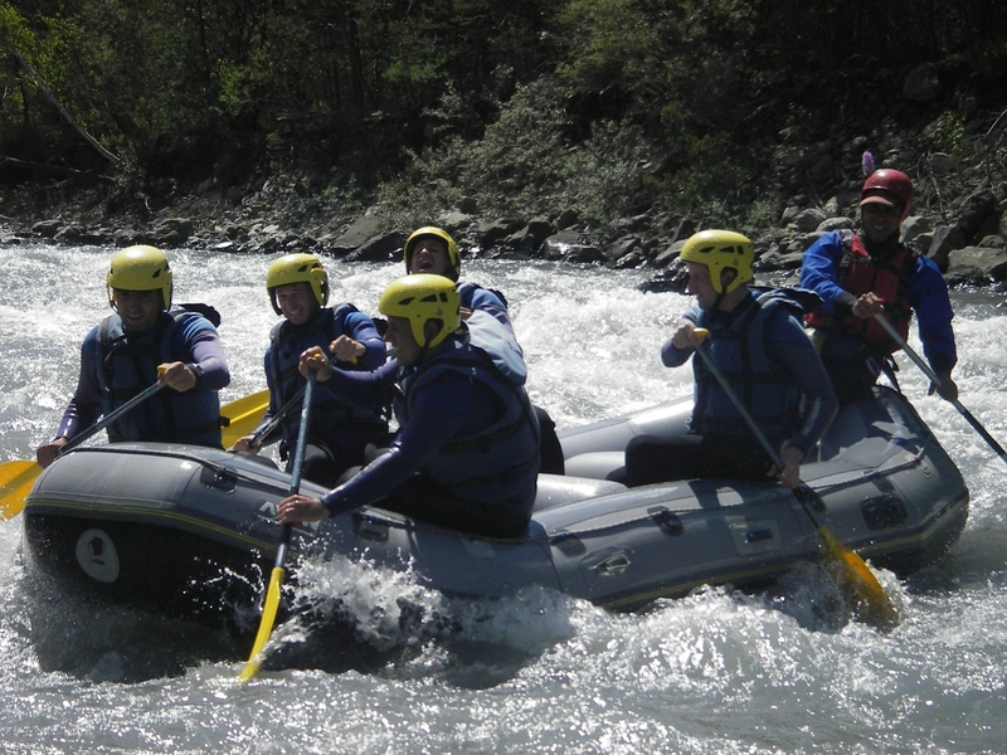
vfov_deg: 13.0
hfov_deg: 17.3
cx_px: 504
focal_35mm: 114
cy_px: 378
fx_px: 3316
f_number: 4
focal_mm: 18.9
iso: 50
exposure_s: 1/640
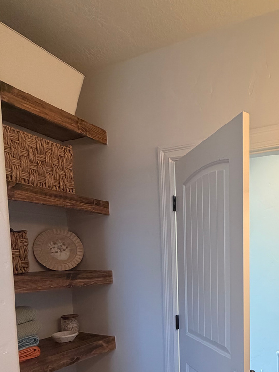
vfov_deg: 59.7
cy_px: 284
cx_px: 245
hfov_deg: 45.6
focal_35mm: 28
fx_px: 301
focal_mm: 2.22
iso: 200
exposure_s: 1/60
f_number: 2.2
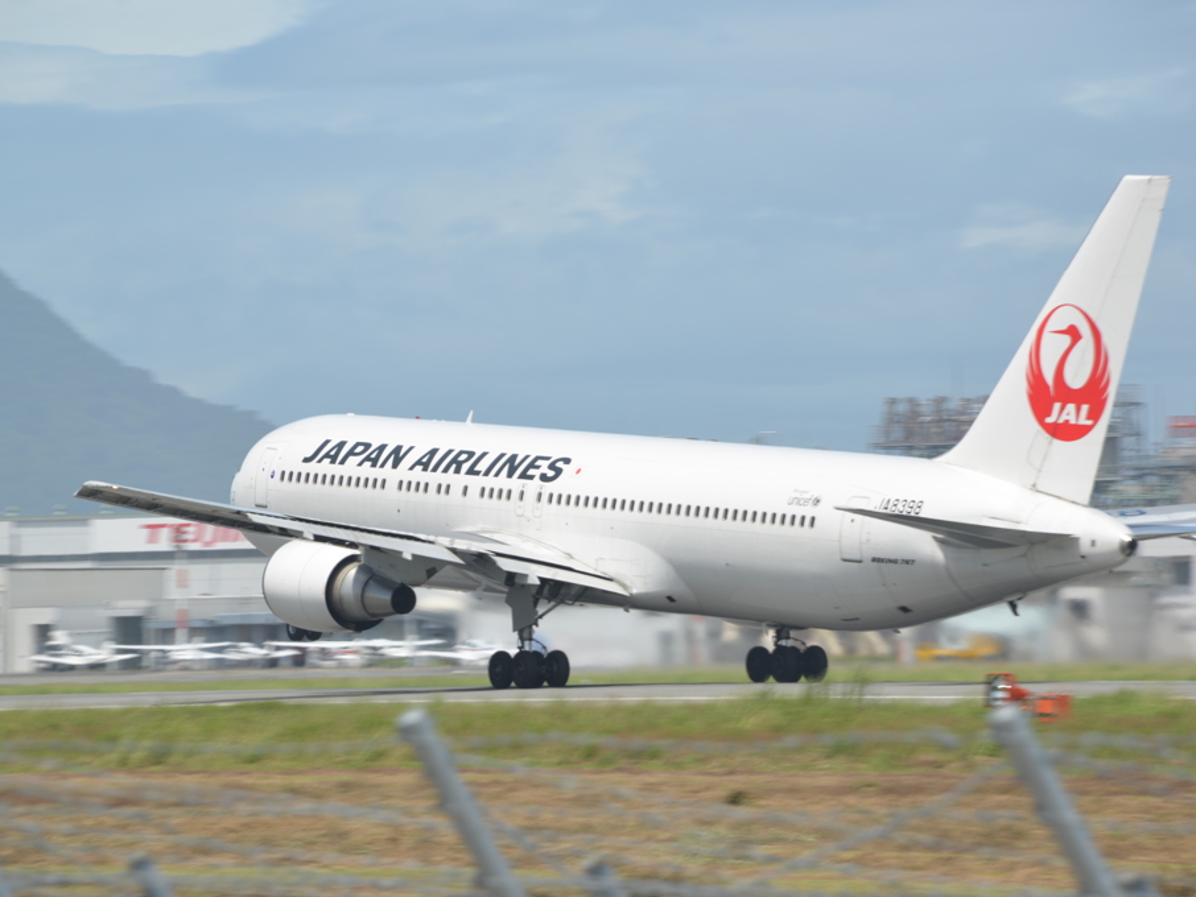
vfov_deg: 4.6
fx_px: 11266
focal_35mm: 326
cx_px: 549
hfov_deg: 6.1
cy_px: 448
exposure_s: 1/80
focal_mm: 300
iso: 100
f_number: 13
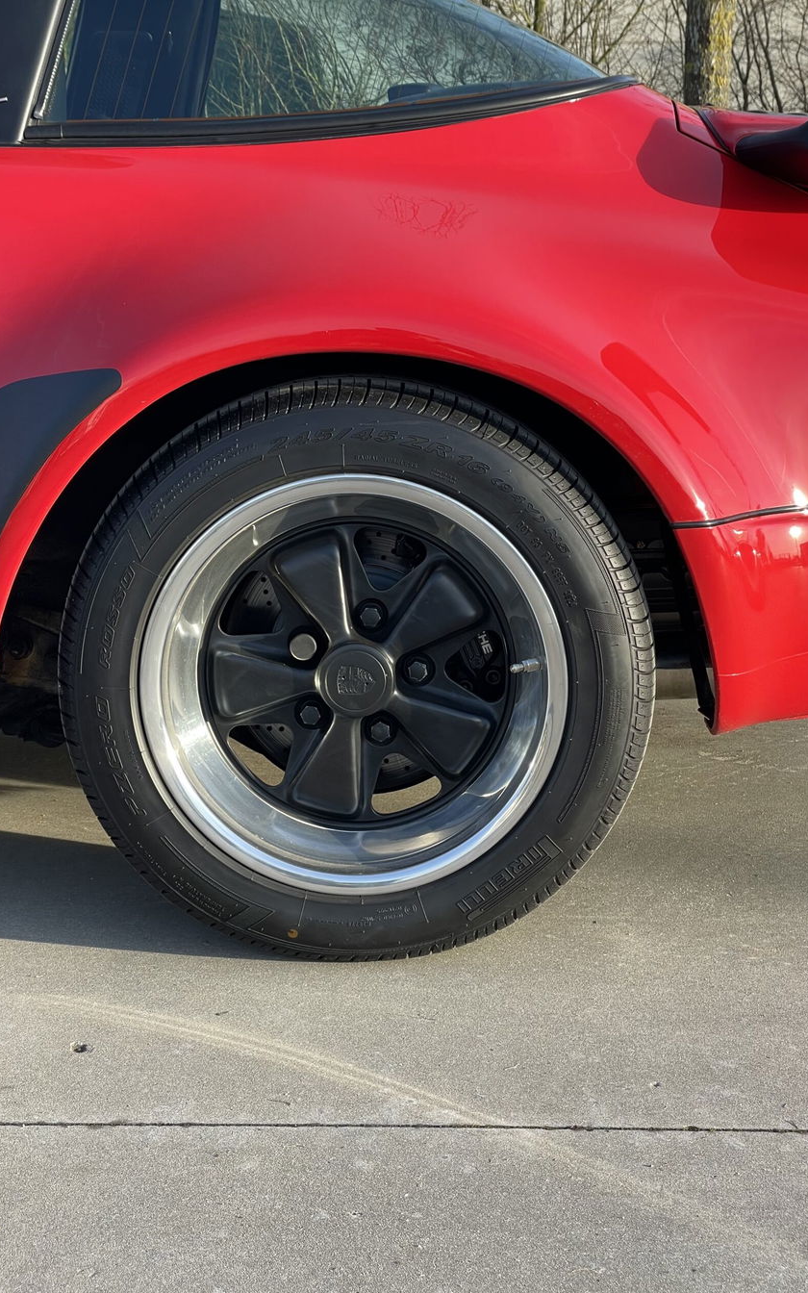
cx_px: 390
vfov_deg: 36.3
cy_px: 649
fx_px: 1973
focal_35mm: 56
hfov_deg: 23.1
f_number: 2
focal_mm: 6
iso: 25
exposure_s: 1/175
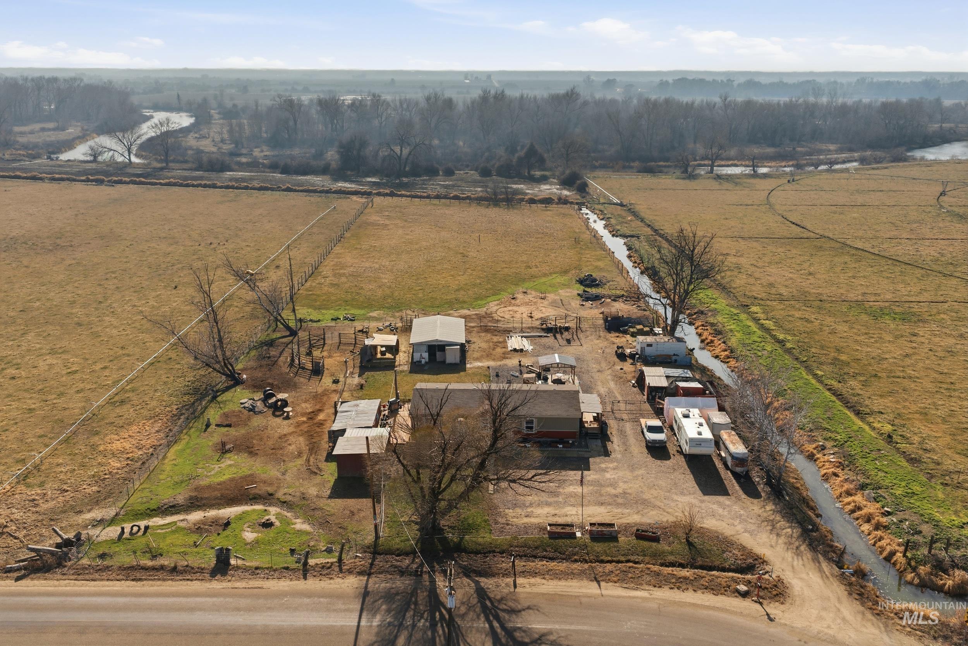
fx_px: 753
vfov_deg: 46.4
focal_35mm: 28
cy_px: 323
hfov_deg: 65.5
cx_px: 484
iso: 320
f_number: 2.8
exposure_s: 1/16000
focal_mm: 14.4
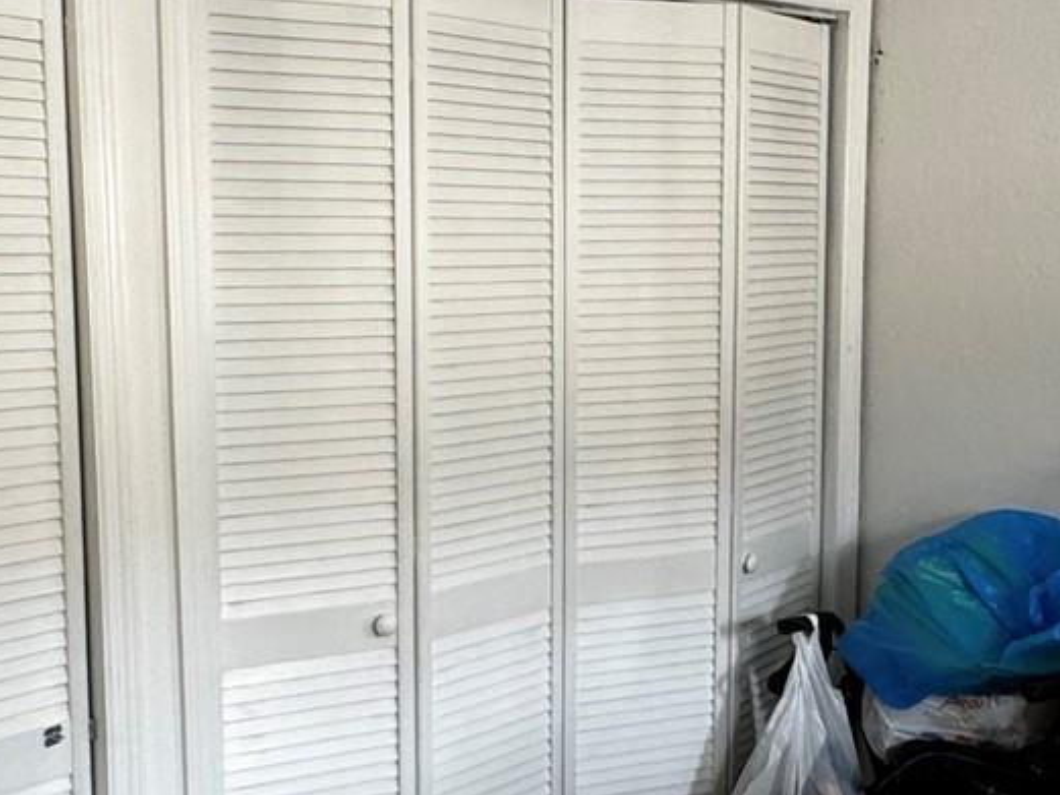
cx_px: 411
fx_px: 1317
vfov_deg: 33.6
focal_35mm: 43
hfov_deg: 43.6
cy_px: 358
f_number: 2.2
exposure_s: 1/79
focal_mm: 2.22
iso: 320
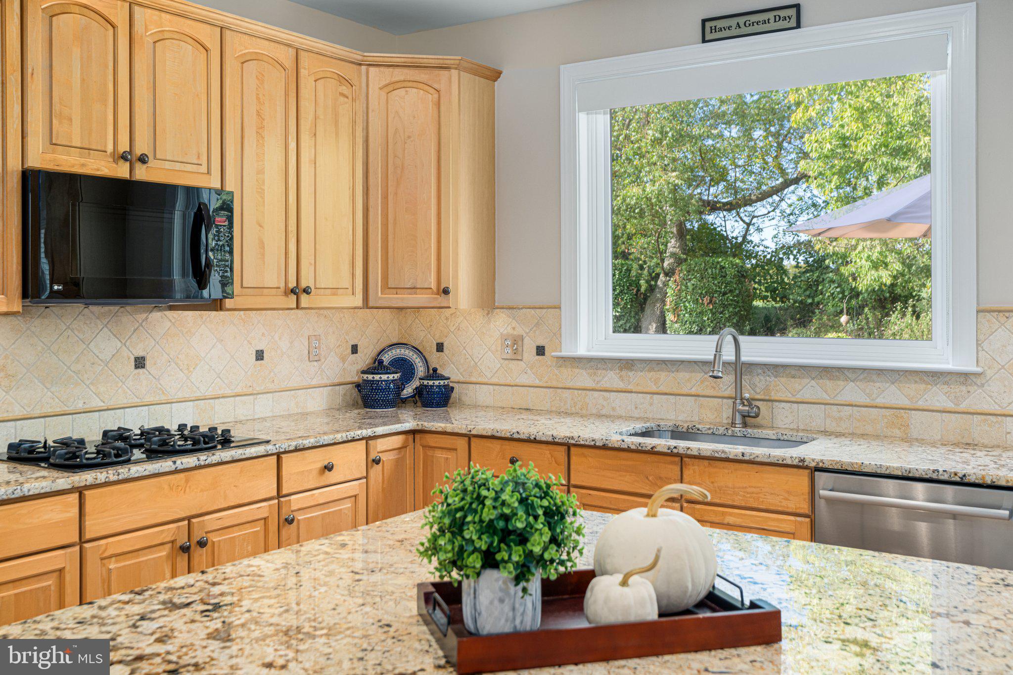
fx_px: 985
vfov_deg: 37.8
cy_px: 338
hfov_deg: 54.4
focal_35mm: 35
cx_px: 506
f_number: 7.1
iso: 320
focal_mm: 35
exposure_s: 1/20
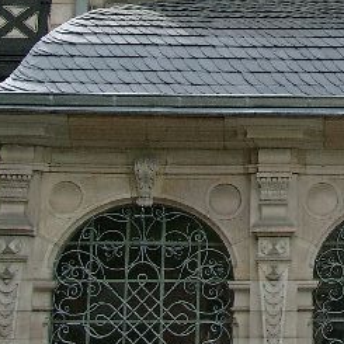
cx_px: 406
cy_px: -55
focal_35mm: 98
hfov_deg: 17.0
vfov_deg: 17.1
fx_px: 1102
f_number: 4
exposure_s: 1/282
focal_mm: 7.13
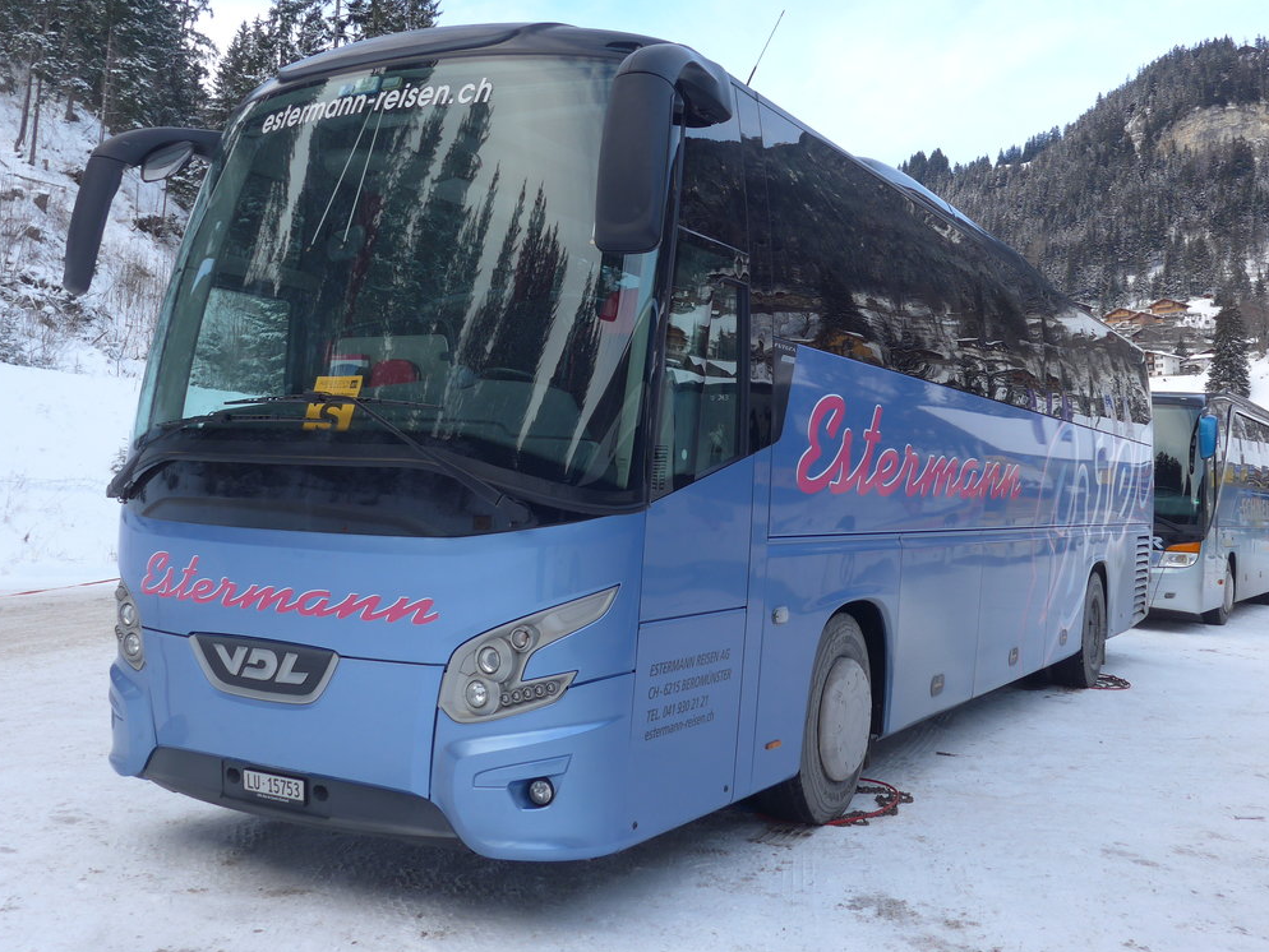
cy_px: 407
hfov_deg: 52.6
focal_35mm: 35
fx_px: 1283
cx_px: 649
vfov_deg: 40.6
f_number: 2.8
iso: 80
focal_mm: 6
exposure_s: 1/250
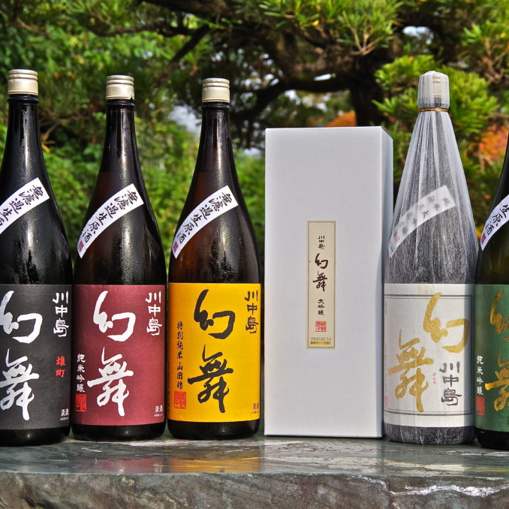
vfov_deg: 22.5
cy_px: 253
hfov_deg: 22.4
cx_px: 315
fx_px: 1281
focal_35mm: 77
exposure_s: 1/640
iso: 200
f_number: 7.1
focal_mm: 40
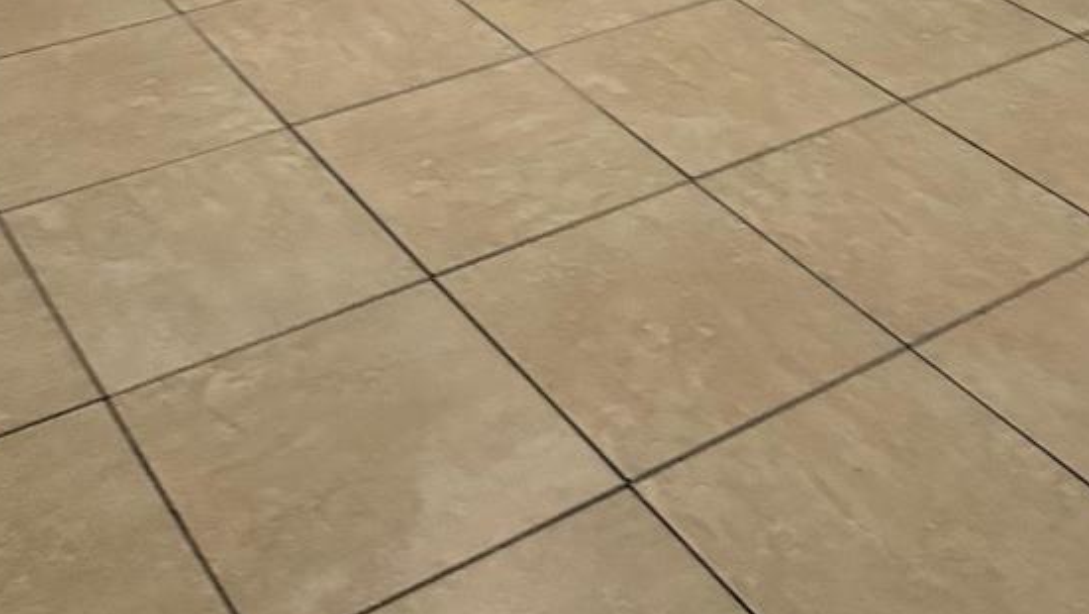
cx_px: 610
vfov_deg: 17.3
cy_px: -479
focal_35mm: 57
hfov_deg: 36.5
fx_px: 1647
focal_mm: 6.76
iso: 640
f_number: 1.78
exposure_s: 1/40
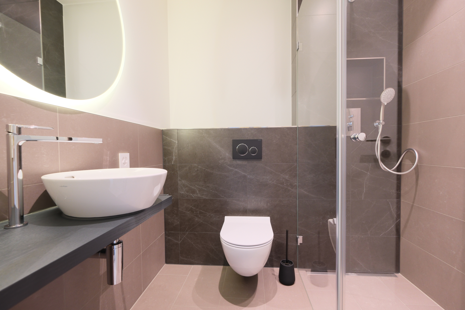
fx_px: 194
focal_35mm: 15
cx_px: 232
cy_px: 155
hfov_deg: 100.4
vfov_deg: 77.3
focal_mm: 10
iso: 800
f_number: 4
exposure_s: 1/15
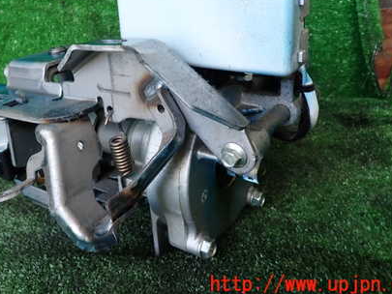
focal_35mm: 37
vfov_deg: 37.9
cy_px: 79
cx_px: 138
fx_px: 419
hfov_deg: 49.5
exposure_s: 1/60
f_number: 2
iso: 125
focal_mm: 4.5
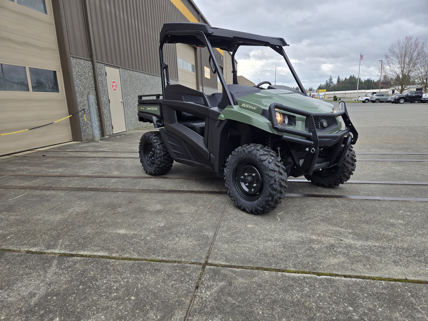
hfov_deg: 73.9
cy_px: 160
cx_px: 214
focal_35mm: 23
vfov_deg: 58.9
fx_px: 284
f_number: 1.8
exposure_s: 1/590
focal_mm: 5.4
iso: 25
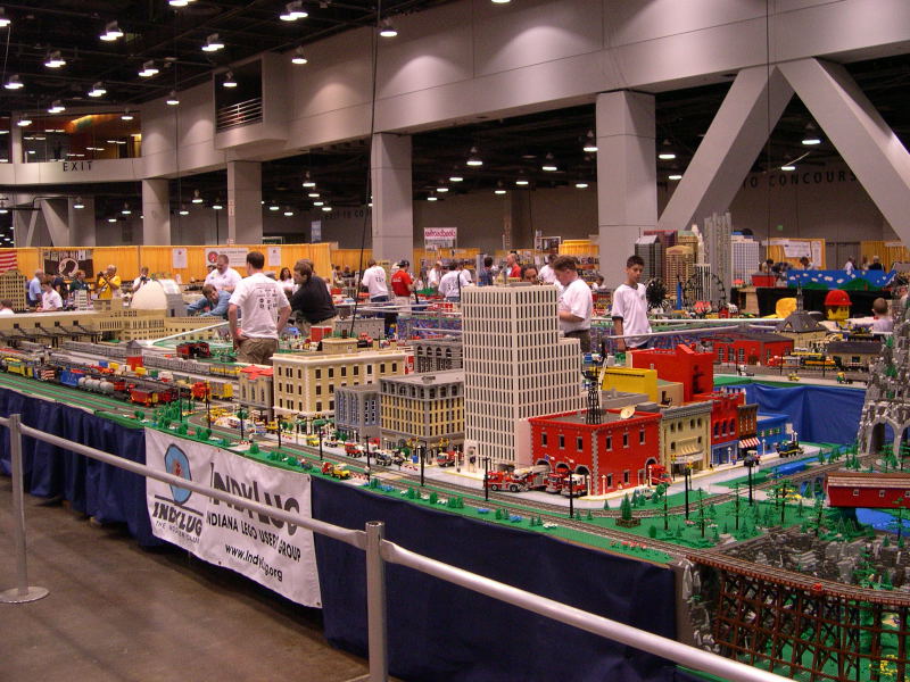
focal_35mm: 38
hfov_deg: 49.0
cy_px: 341
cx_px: 455
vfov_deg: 37.7
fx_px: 999
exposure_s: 1/81.6
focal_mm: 8
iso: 400
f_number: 2.8
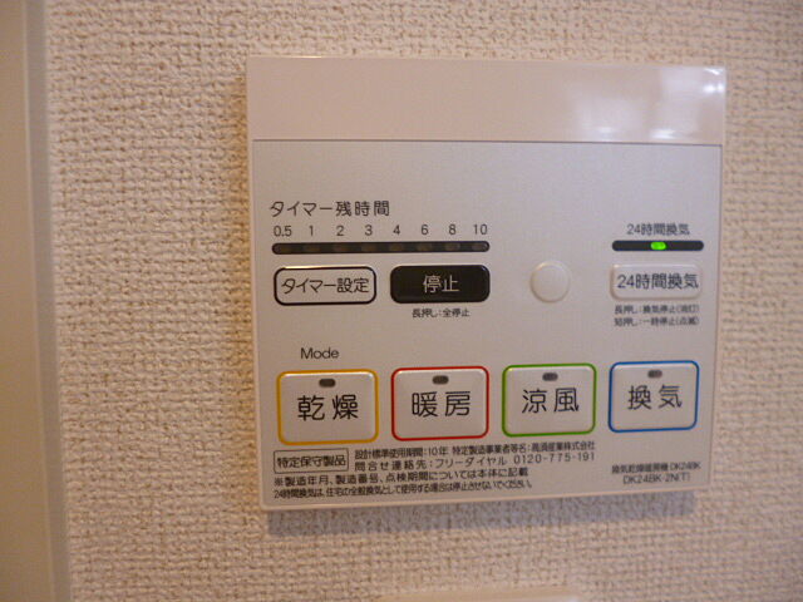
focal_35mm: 24
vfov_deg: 56.8
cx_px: 402
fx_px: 557
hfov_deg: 71.6
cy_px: 301
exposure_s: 1/60
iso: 250
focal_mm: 4.3
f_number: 2.5
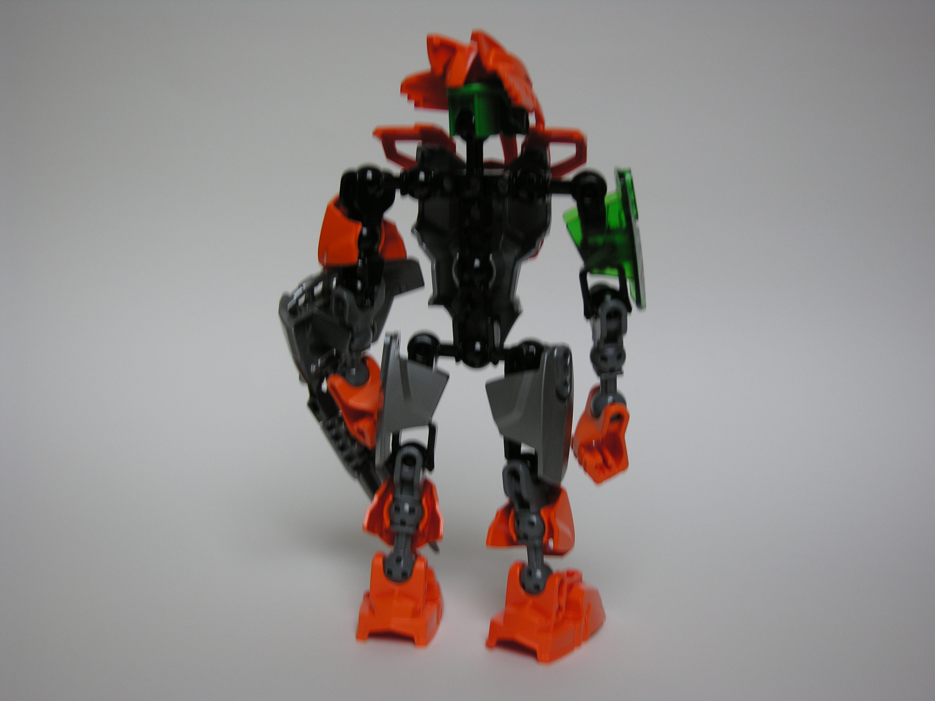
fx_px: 1134
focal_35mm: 42
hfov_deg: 44.8
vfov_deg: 34.3
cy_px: 350
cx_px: 468
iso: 50
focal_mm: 10.7
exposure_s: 1/9.9
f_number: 3.3
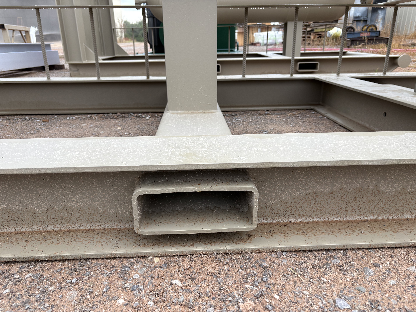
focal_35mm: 26
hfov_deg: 67.3
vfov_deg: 53.1
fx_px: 312
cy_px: 156
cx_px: 208
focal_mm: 5.96
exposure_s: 1/198
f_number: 1.6
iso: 40
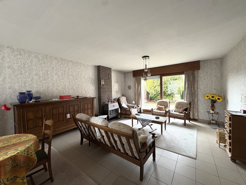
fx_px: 99
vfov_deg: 85.7
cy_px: 92
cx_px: 123
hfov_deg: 102.1
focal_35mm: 14
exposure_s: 1/99
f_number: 2.2
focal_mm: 2.22
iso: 160
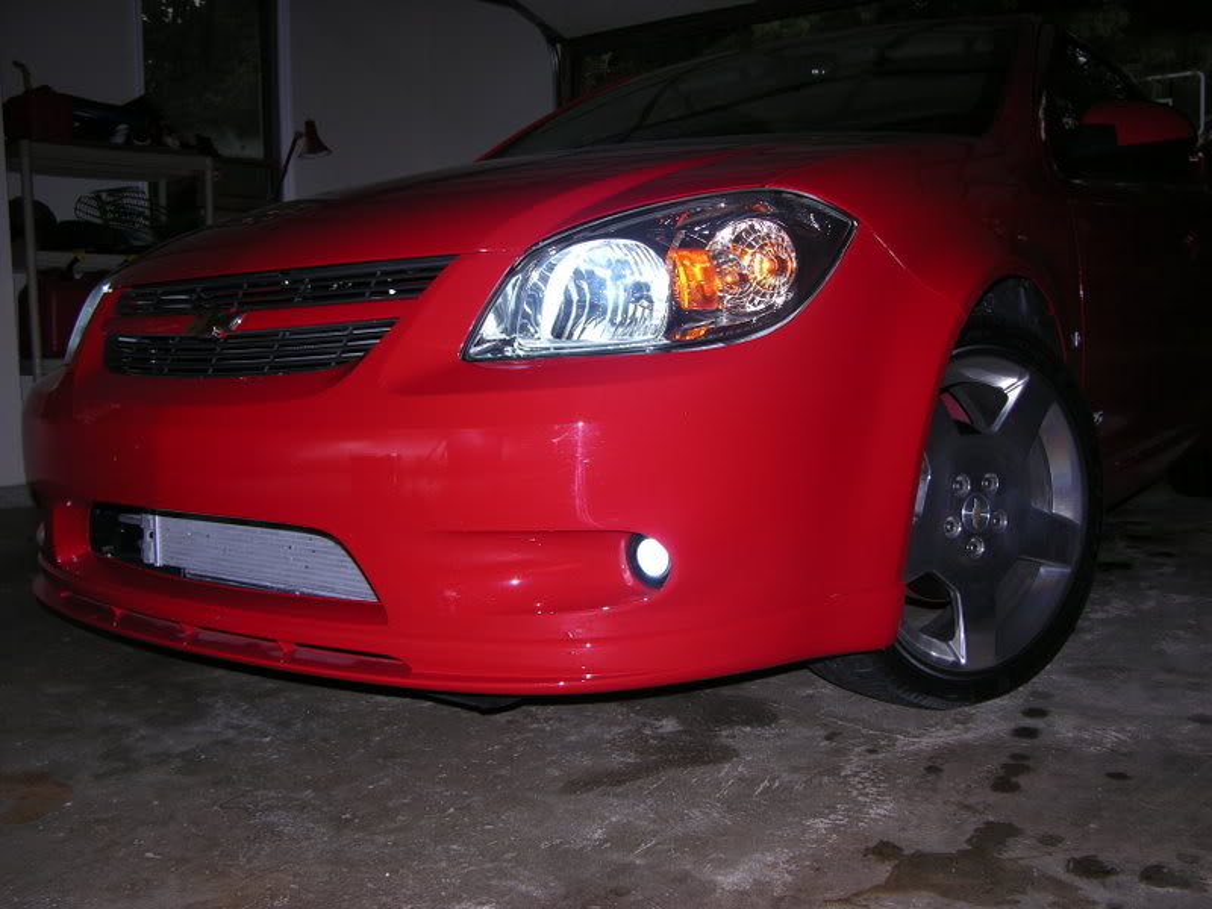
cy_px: 454
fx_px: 1225
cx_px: 606
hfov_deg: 52.6
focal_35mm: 35
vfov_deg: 40.7
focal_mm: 8.9
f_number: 2.8
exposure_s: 1/60.1
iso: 50
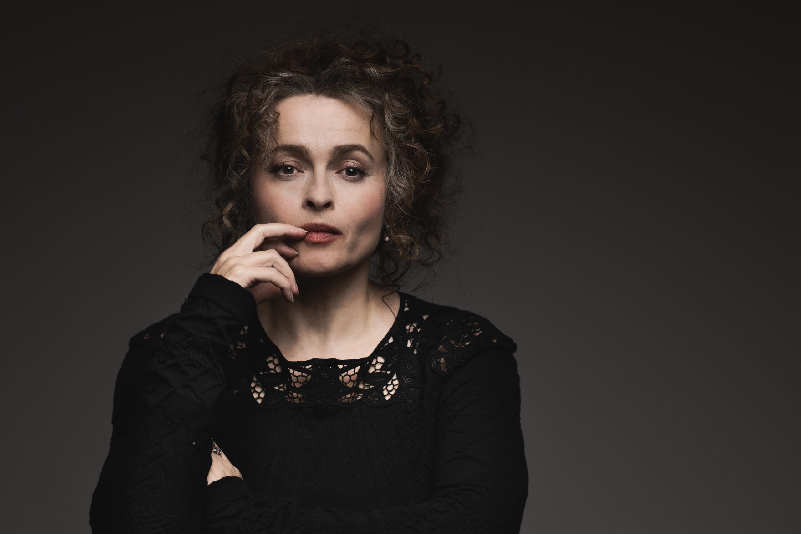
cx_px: 400
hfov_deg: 39.6
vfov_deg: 27.0
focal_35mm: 50
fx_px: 1112
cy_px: 267
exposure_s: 1/160
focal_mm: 50
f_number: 3.2
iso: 160
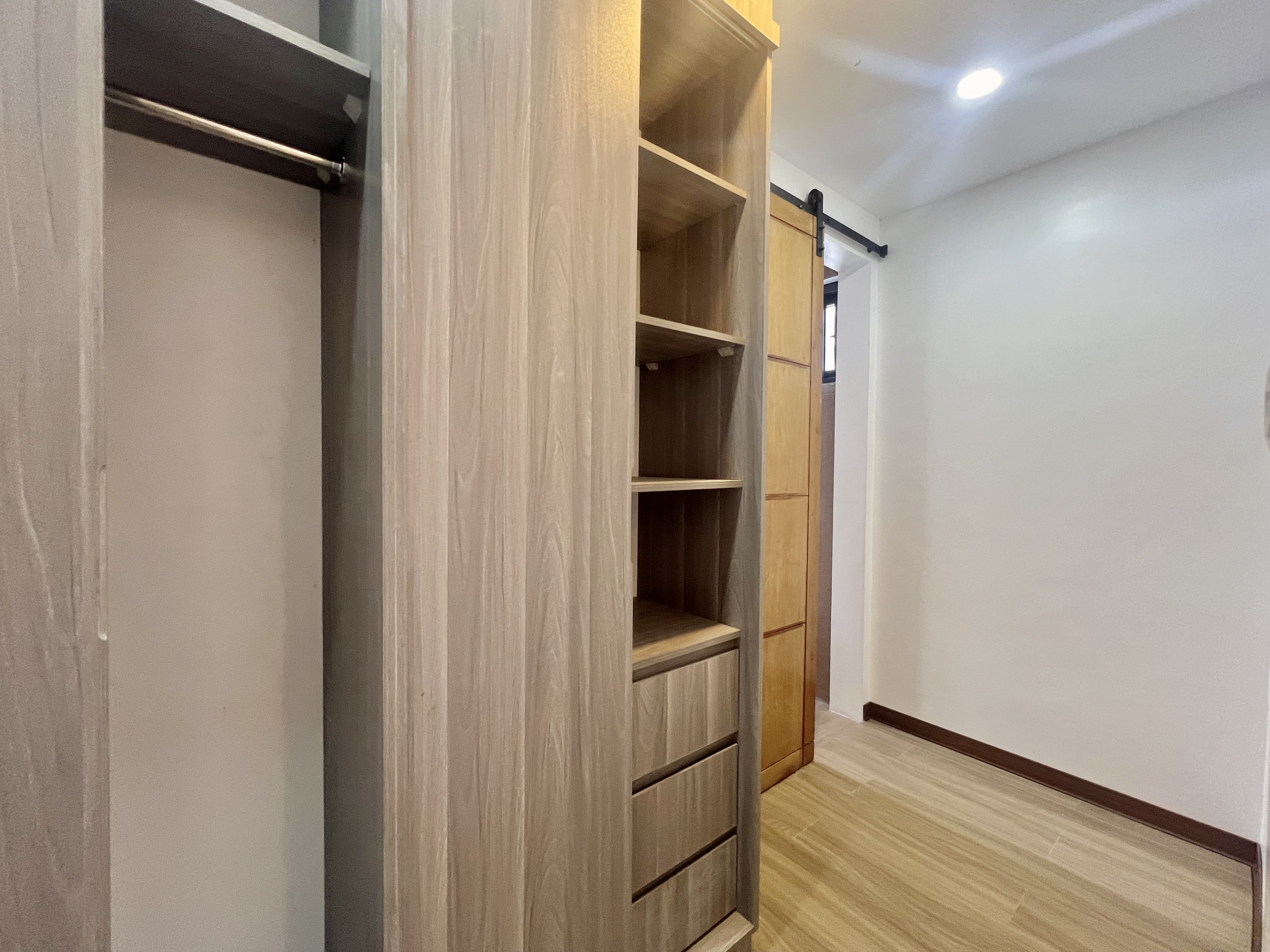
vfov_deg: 89.9
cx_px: 635
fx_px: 477
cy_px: 476
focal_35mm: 13
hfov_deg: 106.2
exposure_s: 1/60
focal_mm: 1.57
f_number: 1.8
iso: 250
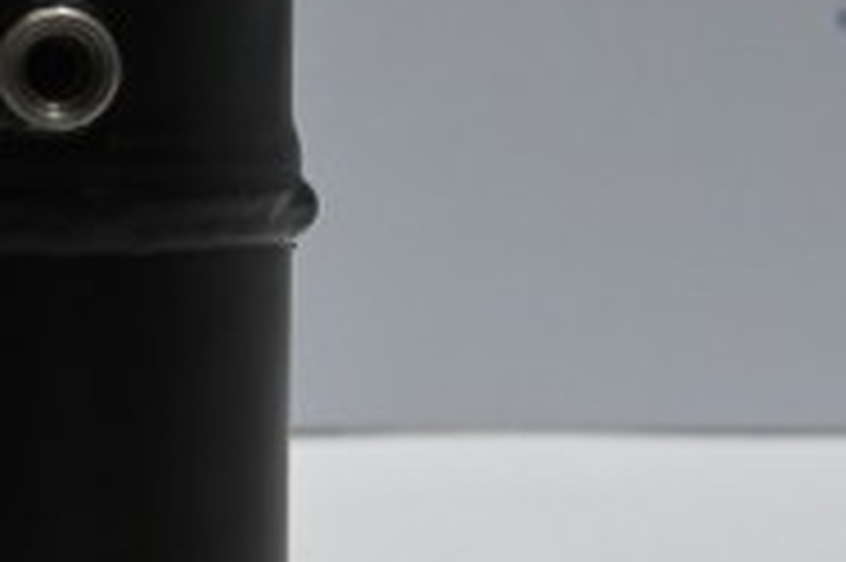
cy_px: 117
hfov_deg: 8.8
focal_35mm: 230
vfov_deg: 6.0
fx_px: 5400
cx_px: -320
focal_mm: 48
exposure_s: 1/125
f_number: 6
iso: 1600
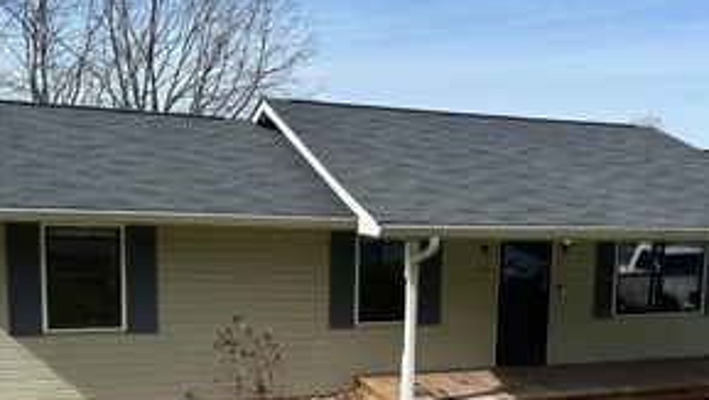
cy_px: 333
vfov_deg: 24.0
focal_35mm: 49
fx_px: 922
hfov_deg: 41.8
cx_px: 434
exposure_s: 1/2994
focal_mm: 5.7
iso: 50
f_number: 1.5
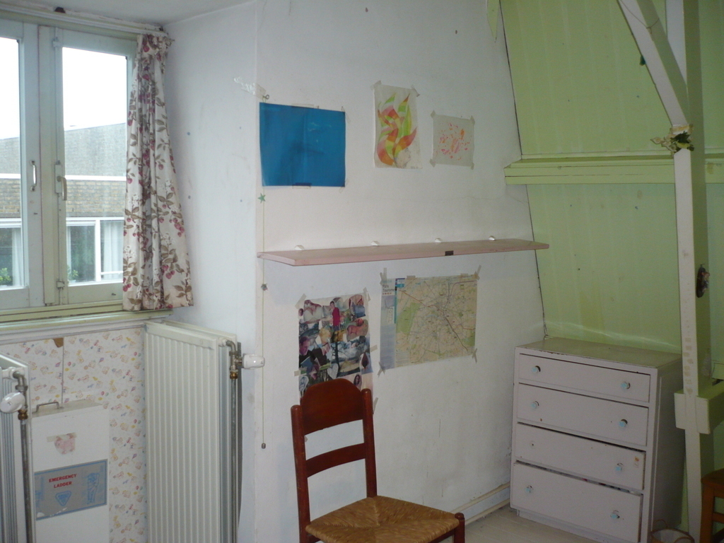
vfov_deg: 40.7
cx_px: 362
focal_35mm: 35
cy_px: 272
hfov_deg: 52.6
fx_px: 732
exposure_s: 1/30
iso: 160
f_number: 2.8
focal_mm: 5.8
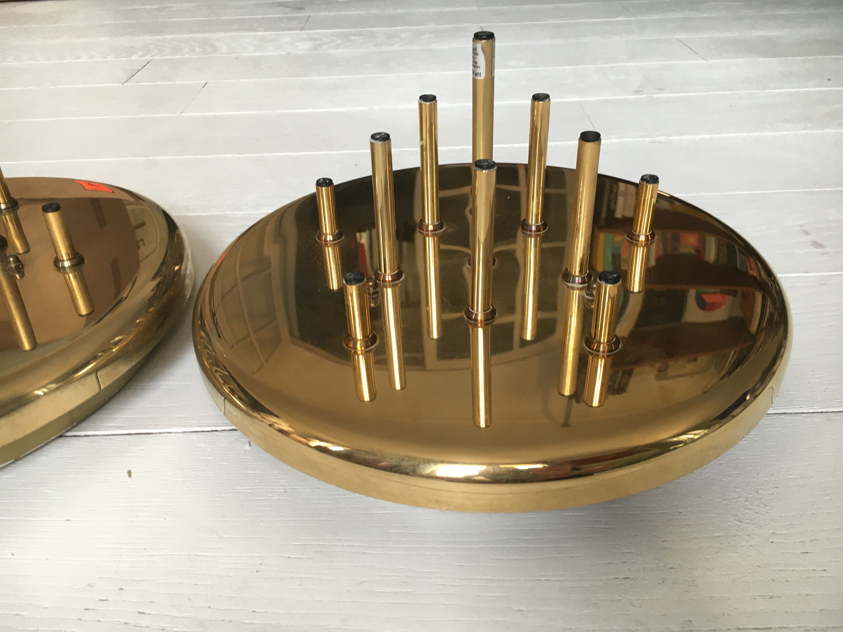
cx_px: 422
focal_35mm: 29
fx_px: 706
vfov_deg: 48.2
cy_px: 316
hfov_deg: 61.7
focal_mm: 4.15
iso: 80
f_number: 2.2
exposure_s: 1/33
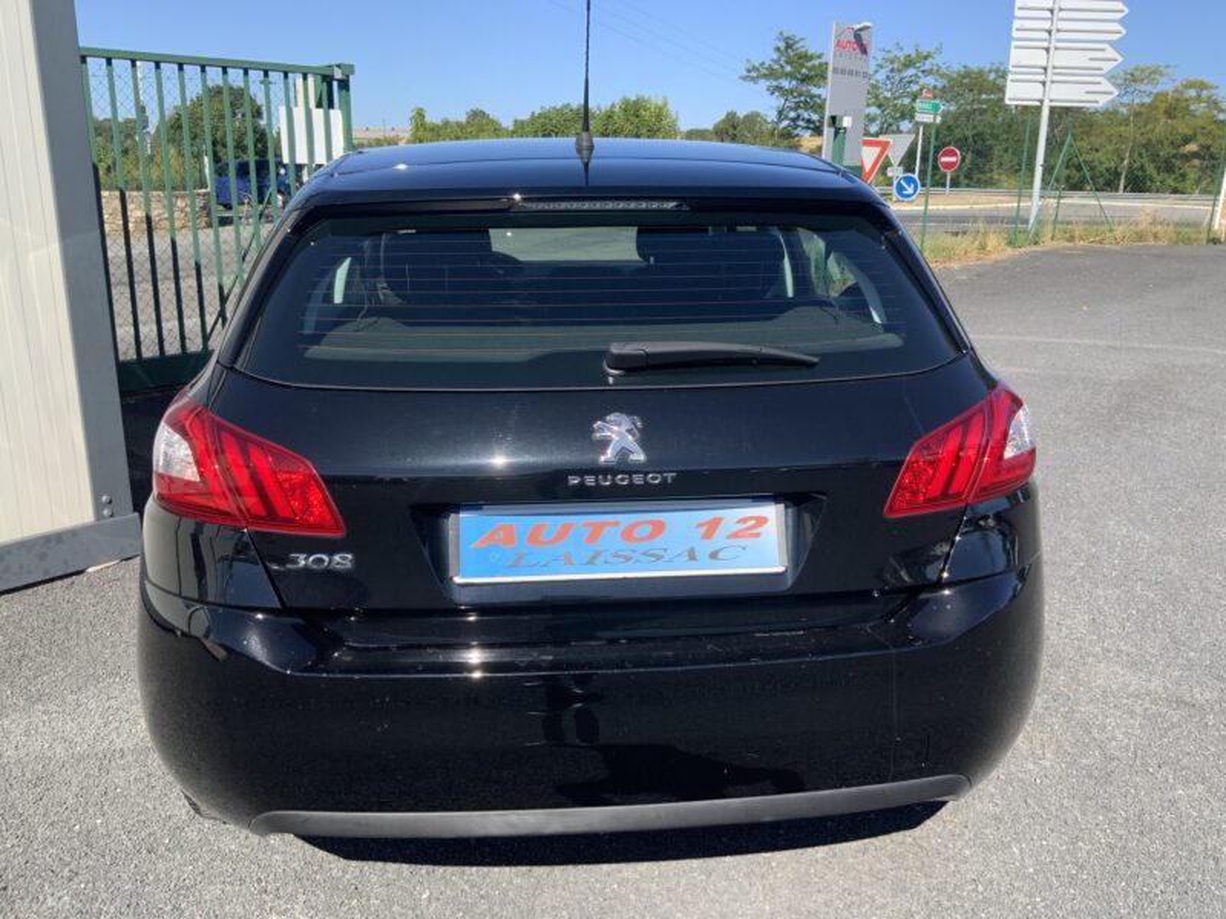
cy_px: 460
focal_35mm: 29
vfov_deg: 48.2
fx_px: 1027
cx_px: 613
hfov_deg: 61.7
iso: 16
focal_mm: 3
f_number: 1.8
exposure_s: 1/1076
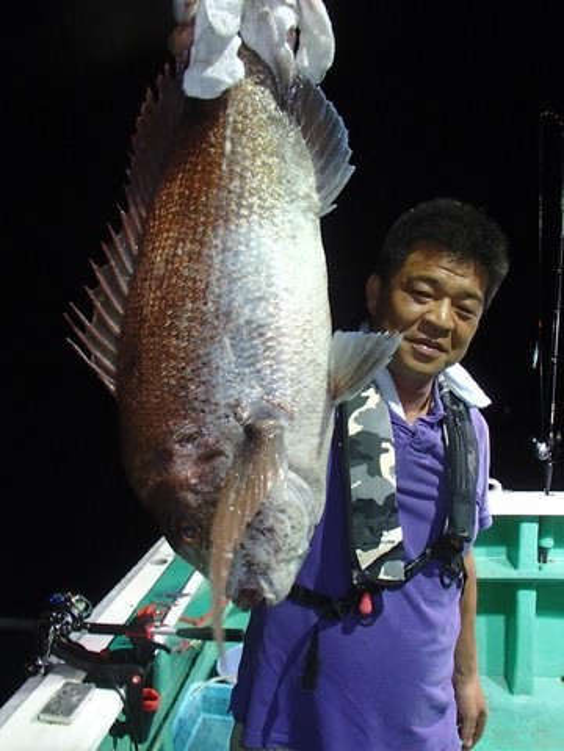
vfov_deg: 63.4
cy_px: 376
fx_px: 608
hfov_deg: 49.7
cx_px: 282
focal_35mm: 28
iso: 400
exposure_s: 1/30
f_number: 3.9
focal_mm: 5
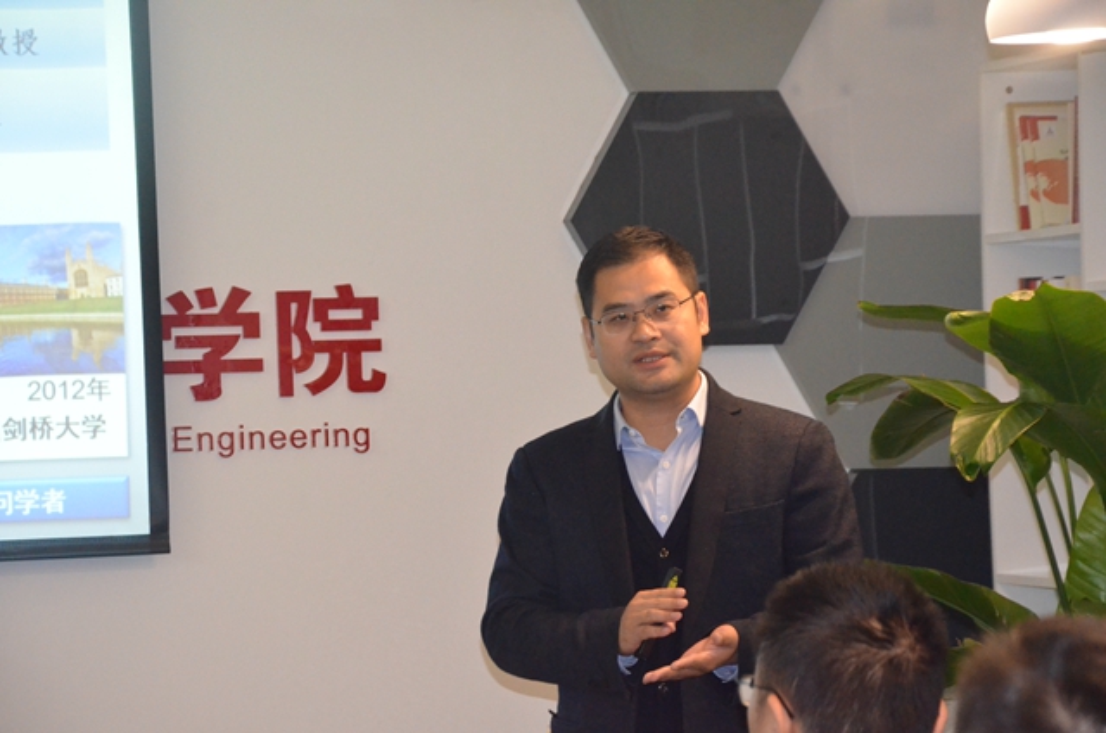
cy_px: 366
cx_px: 553
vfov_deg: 8.7
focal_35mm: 158
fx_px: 4829
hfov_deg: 13.1
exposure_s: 1/200
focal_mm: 105
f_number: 8
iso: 5000
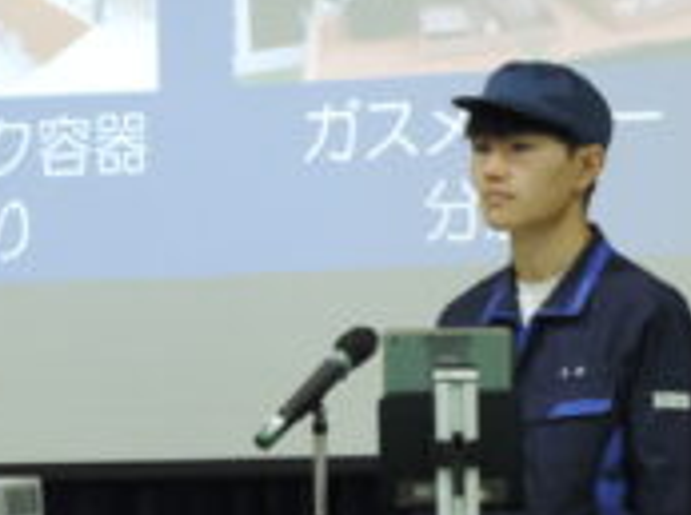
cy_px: 495
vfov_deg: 4.4
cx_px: 665
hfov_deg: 5.9
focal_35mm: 334
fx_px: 6653
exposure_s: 1/20
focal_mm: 24
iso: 800
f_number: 4.3
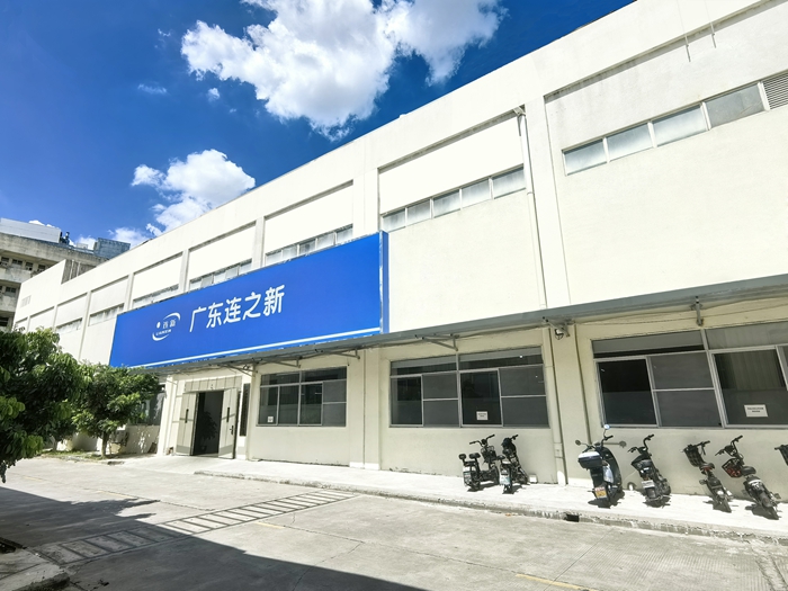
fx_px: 410
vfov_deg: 71.6
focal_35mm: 18
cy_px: 296
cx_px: 394
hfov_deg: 87.8
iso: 50
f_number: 2.2
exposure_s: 1/1764
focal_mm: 1.95
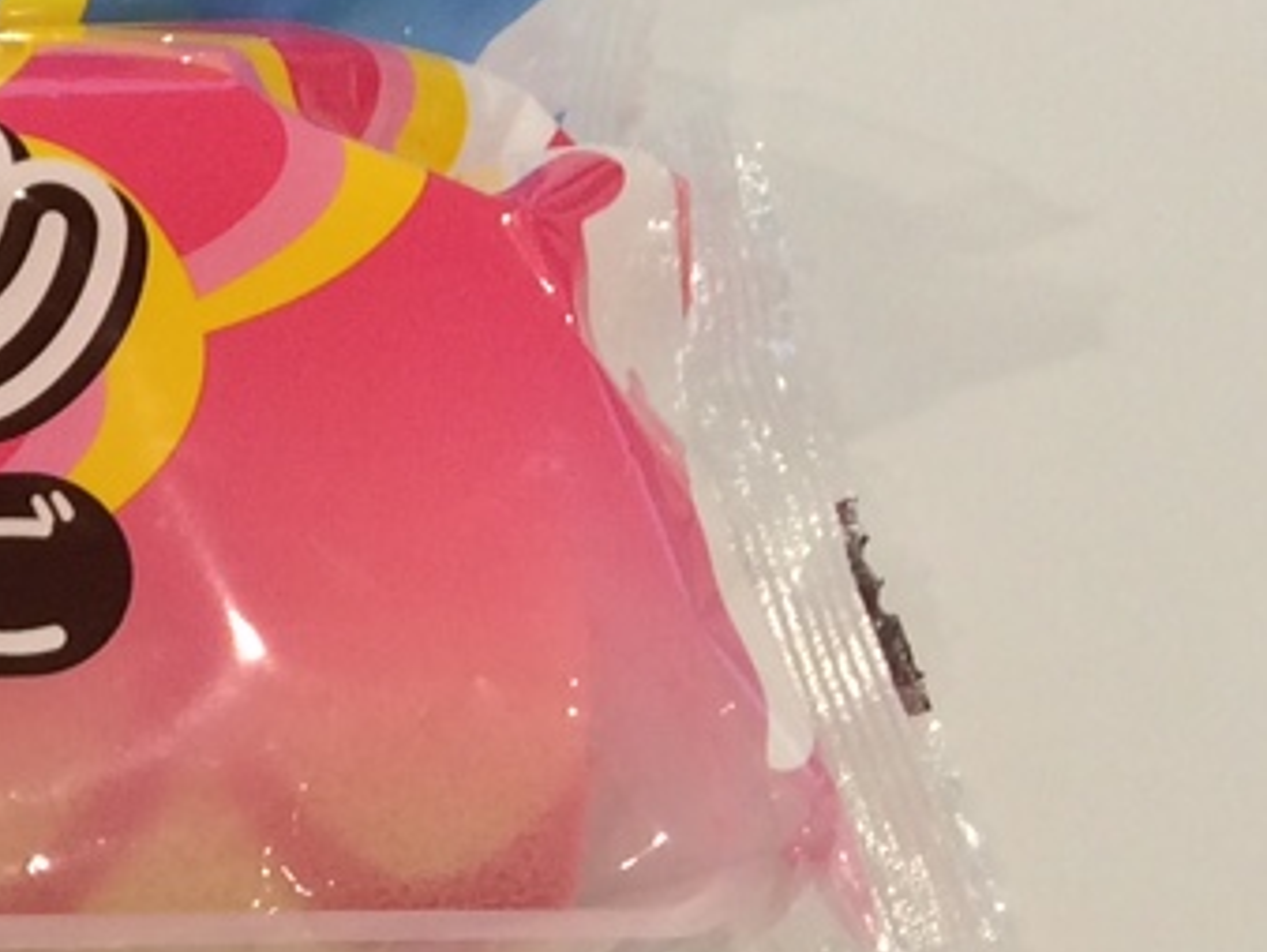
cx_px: -1304
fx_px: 5128
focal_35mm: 140
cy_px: 697
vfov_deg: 10.6
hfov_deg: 12.4
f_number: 2.2
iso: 32
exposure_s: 1/128
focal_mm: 4.15
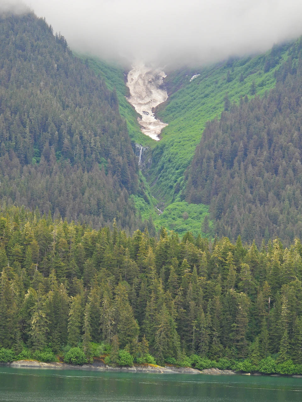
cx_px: 151
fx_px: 1745
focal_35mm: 150
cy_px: 201
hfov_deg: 9.9
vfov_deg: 13.2
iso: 100
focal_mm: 26.8
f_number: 4.5
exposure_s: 1/160
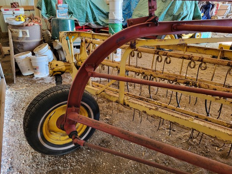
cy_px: 87
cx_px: 116
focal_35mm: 26
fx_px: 174
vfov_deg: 53.0
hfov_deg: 67.3
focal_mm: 5.4
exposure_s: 1/40
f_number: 1.8
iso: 200
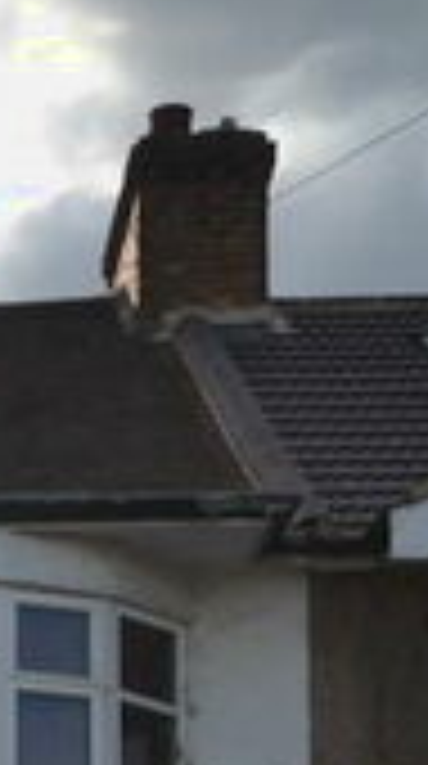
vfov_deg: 16.4
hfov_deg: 8.9
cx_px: -577
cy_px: 1015
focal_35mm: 123
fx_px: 2497
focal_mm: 19
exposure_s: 1/320
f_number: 9
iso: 100
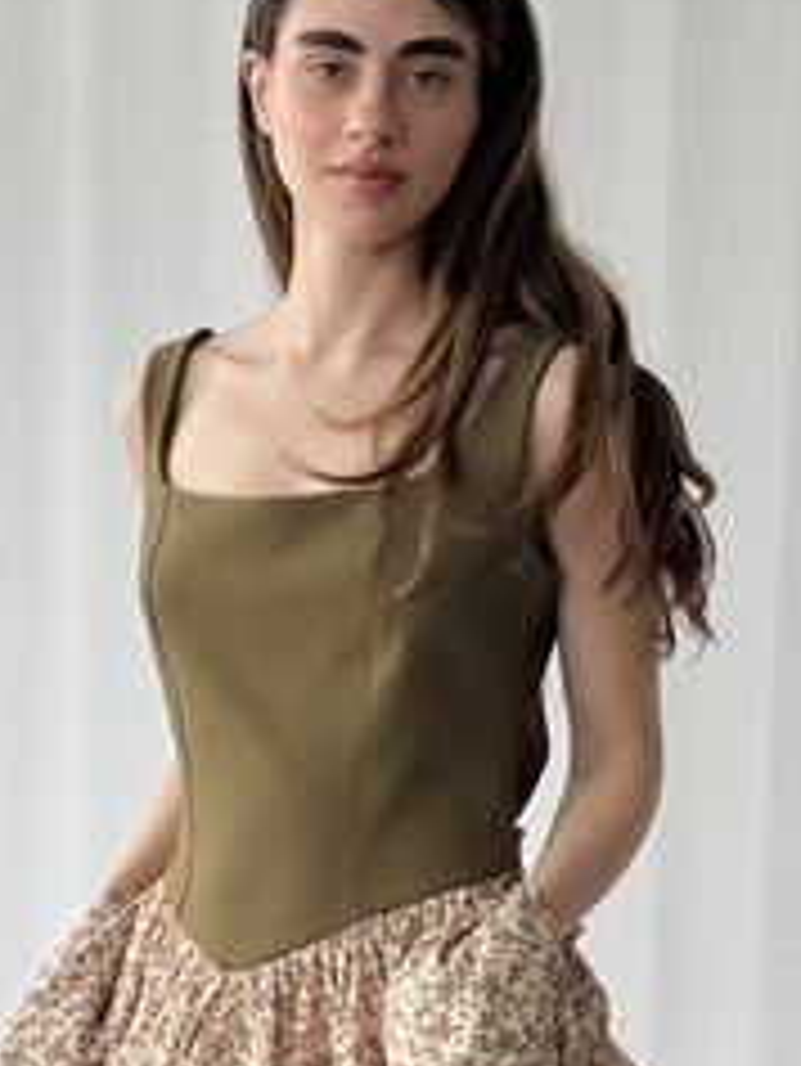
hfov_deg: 13.7
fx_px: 3329
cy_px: 915
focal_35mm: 108
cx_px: 342
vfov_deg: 18.0
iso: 64
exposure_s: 1/269
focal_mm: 6.76
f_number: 1.78
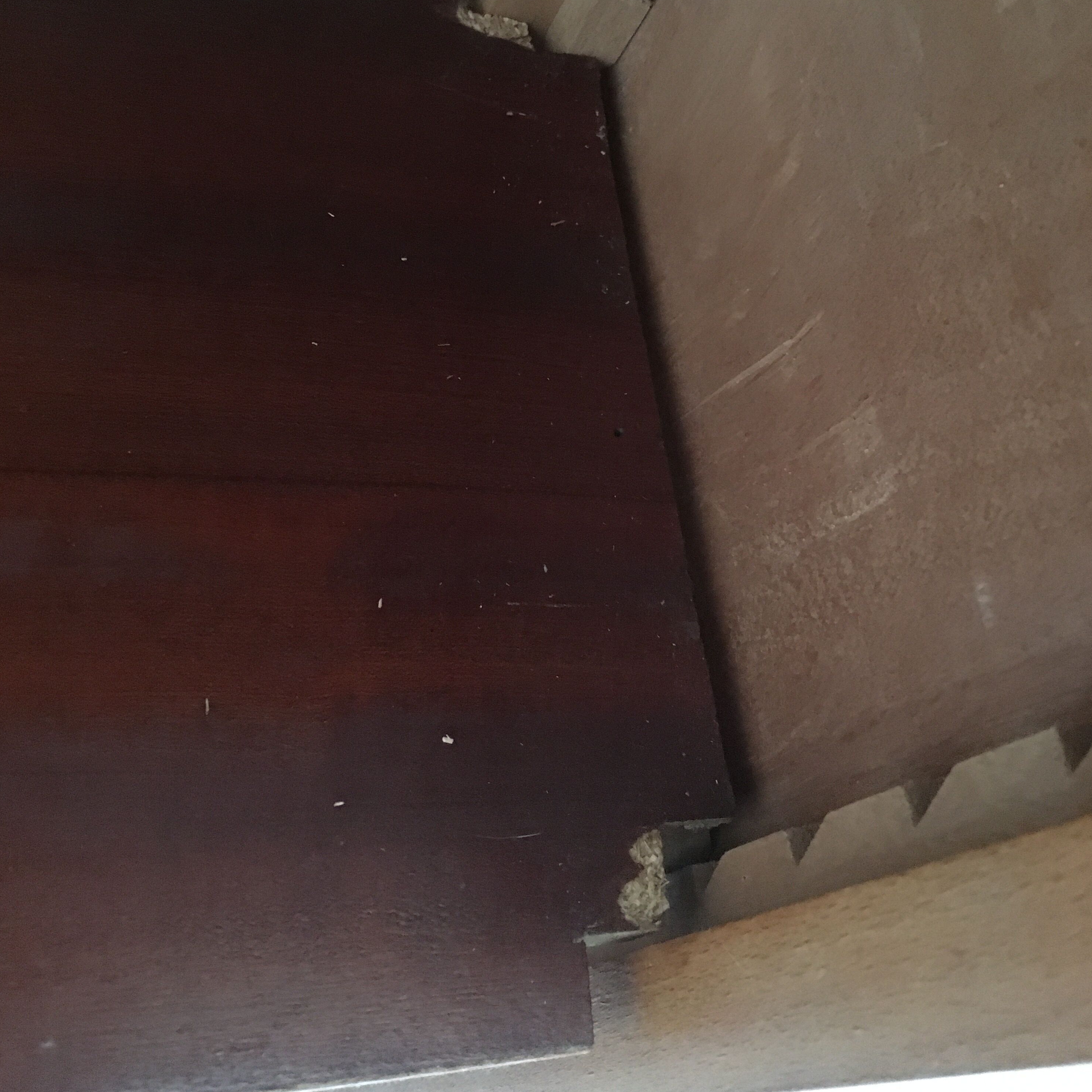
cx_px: 538
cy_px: 433
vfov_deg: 46.9
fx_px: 1249
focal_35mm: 35
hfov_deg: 47.2
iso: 800
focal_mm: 4.15
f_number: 2.2
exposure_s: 1/17
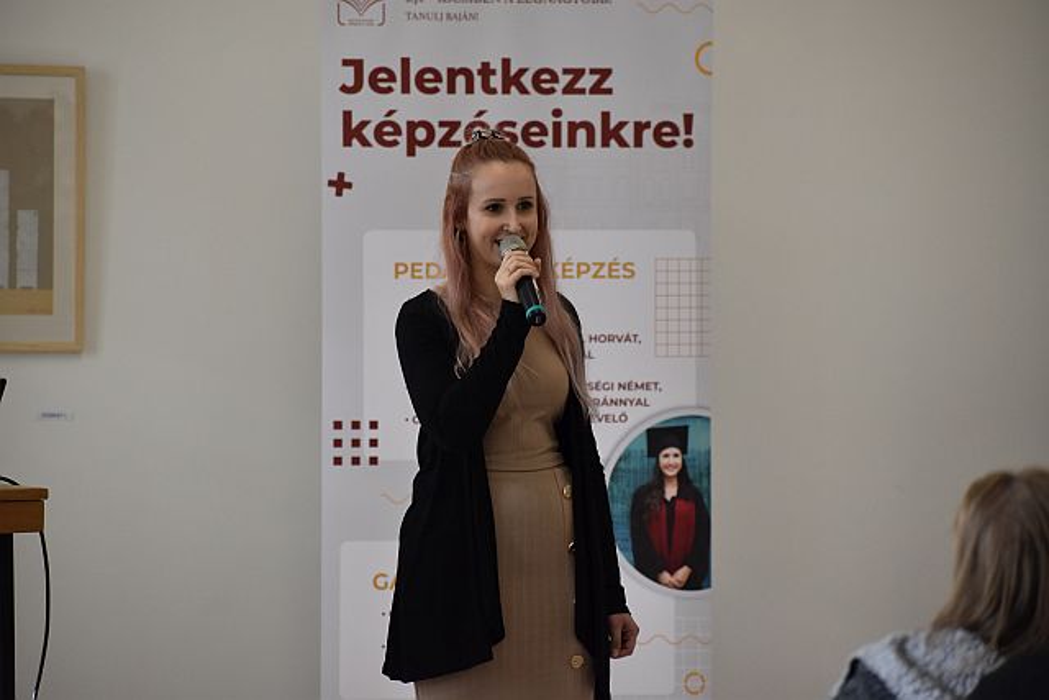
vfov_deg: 6.5
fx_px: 6120
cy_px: 350
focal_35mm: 210
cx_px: 524
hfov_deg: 9.8
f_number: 4.8
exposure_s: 1/250
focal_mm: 140
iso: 1000
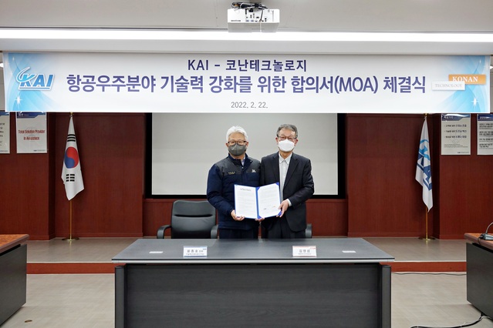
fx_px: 466
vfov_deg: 38.9
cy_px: 164
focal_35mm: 34
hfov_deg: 55.8
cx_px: 246
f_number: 4.5
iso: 320
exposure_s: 1/40
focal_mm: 12.33
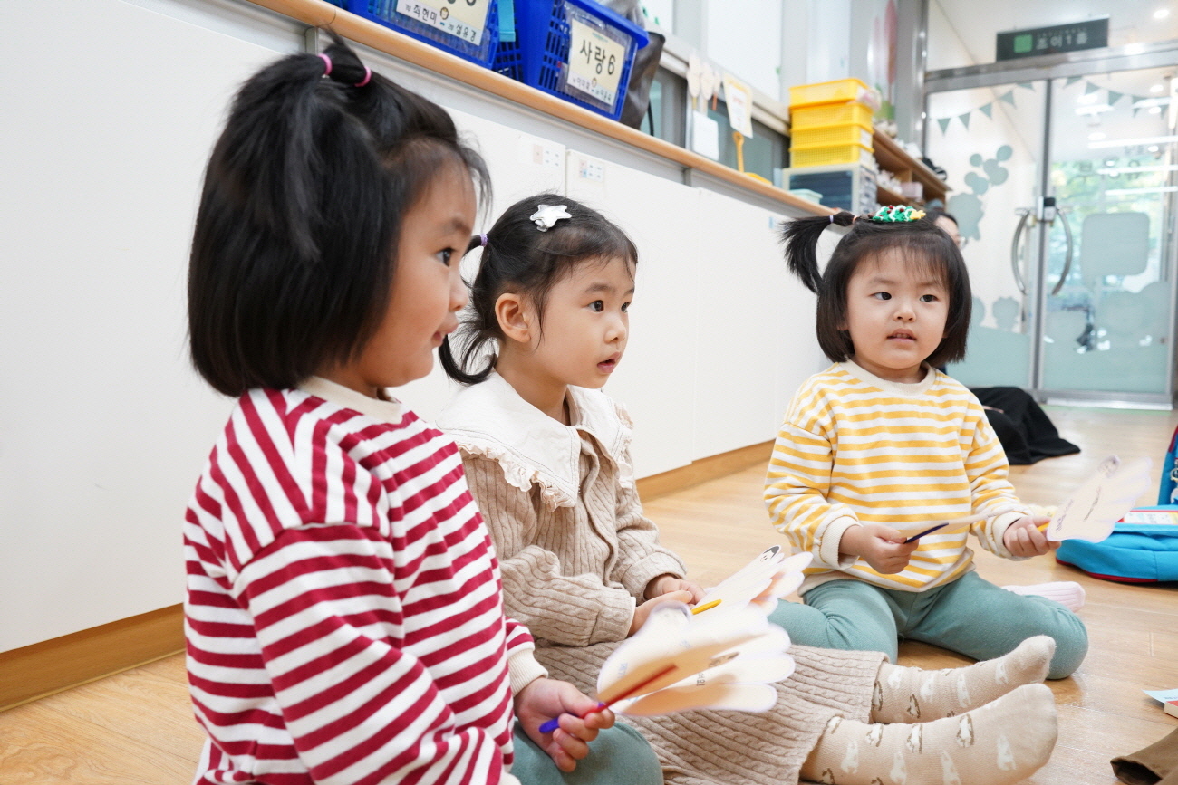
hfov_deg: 65.5
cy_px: 392
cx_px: 589
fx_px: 916
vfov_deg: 46.4
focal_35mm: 28
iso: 2500
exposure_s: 1/50
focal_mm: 28
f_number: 5.6
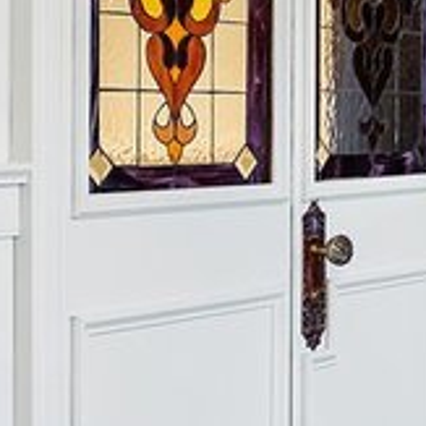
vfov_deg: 12.6
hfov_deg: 8.9
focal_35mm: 138
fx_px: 1915
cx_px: 1474
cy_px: 71
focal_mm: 16.3
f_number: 9
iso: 500
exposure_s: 5
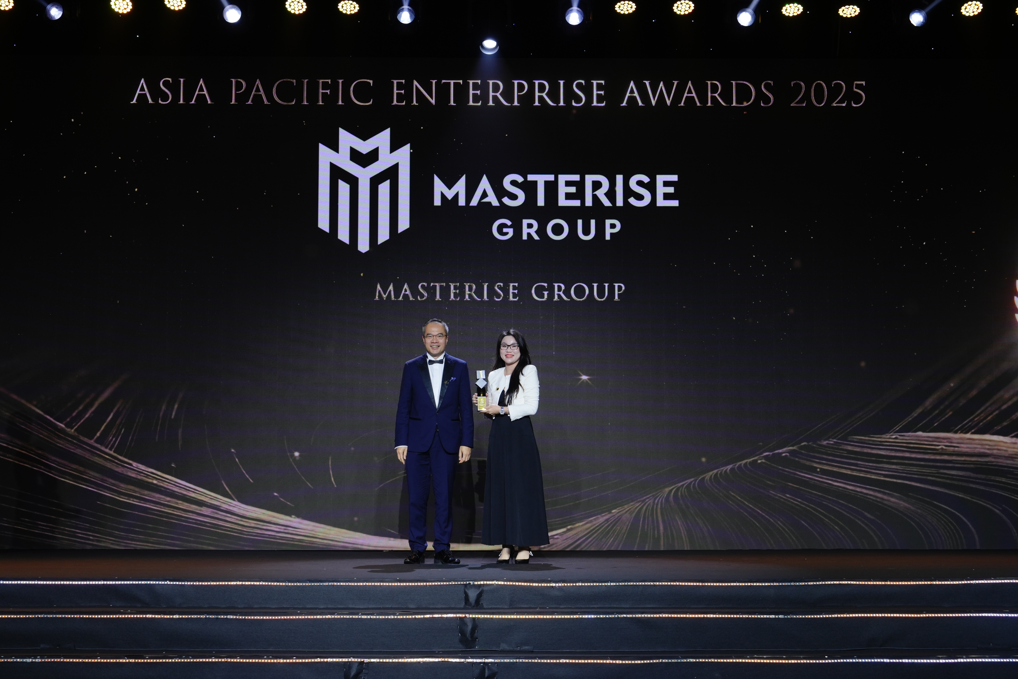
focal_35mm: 54
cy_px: 340
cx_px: 509
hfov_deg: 36.9
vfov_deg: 25.1
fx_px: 1527
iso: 320
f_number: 5
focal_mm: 54
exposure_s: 1/100
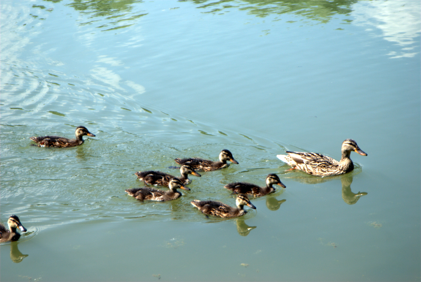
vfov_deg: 10.8
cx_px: 210
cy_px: 141
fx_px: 1493
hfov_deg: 16.0
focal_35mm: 128
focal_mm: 85
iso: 100
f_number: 5
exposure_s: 1/400
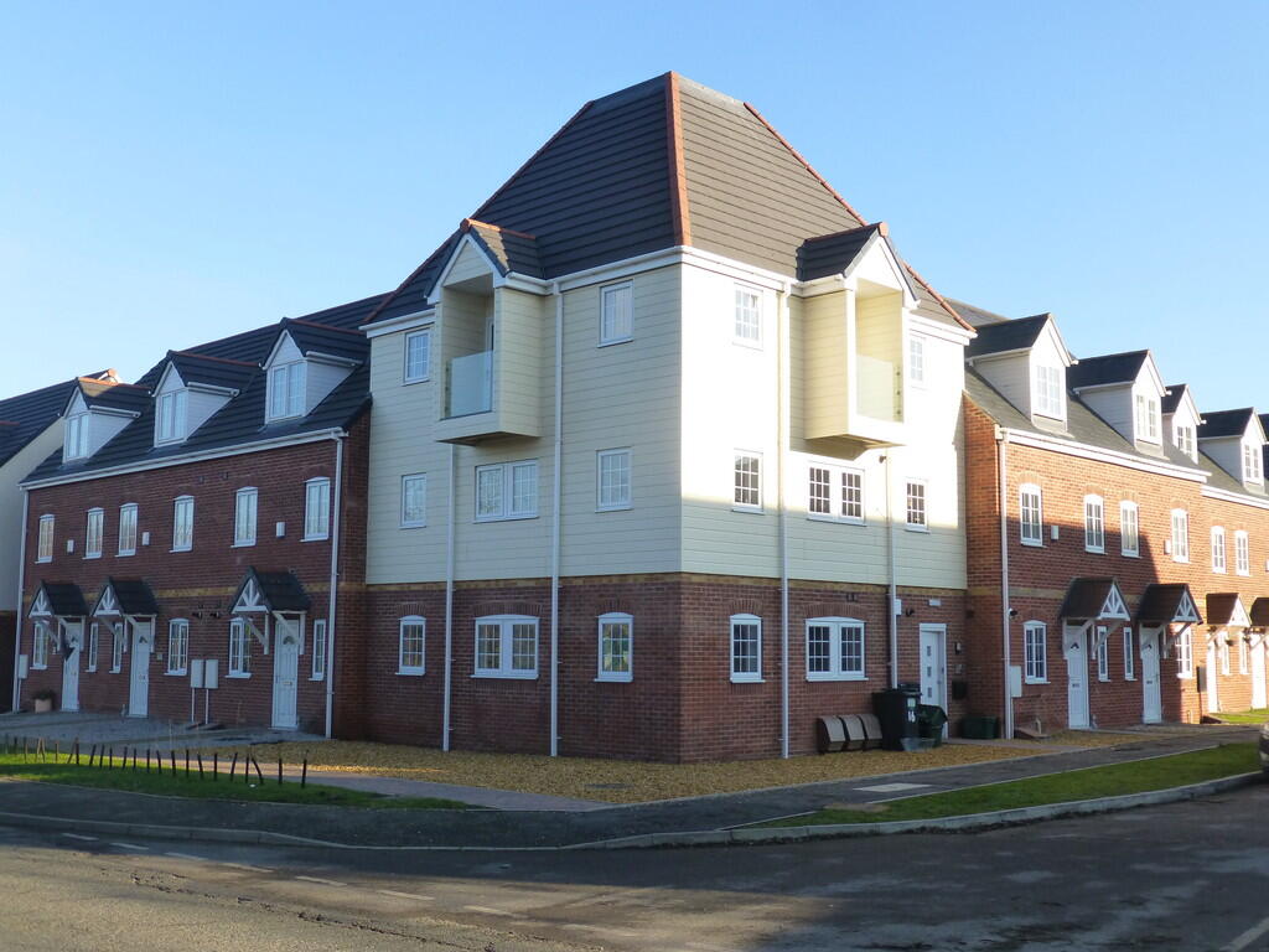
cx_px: 634
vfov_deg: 36.8
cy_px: 476
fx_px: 1430
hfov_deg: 47.9
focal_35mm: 39
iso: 160
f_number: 3.9
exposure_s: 1/320
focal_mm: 6.9
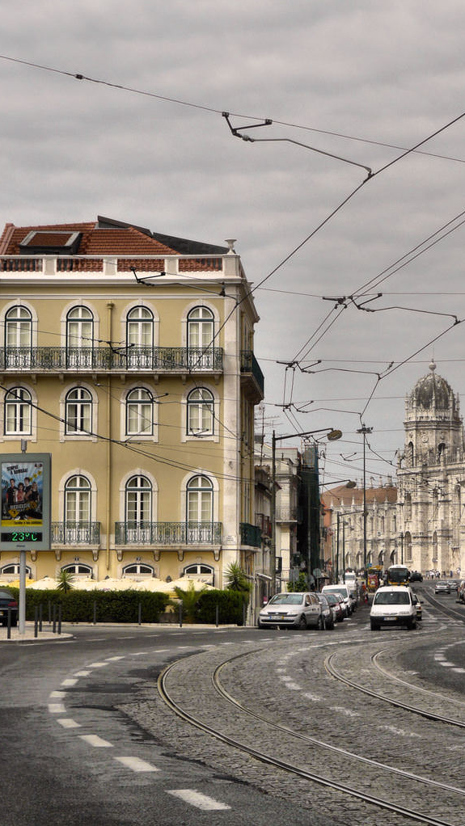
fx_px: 2082
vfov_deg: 22.5
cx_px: 286
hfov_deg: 12.7
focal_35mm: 95
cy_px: 413
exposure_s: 1/640
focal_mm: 14.5
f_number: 6.3
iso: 100
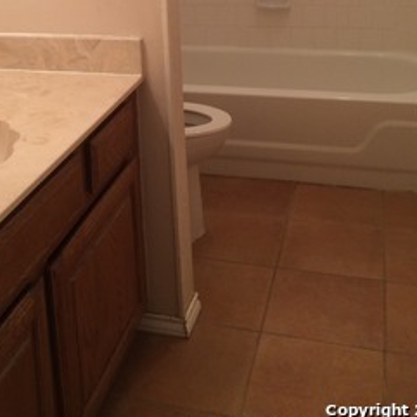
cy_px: 26
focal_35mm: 51
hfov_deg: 33.2
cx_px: 149
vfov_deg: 31.5
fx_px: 695
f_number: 2.2
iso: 100
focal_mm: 4.15
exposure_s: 1/30
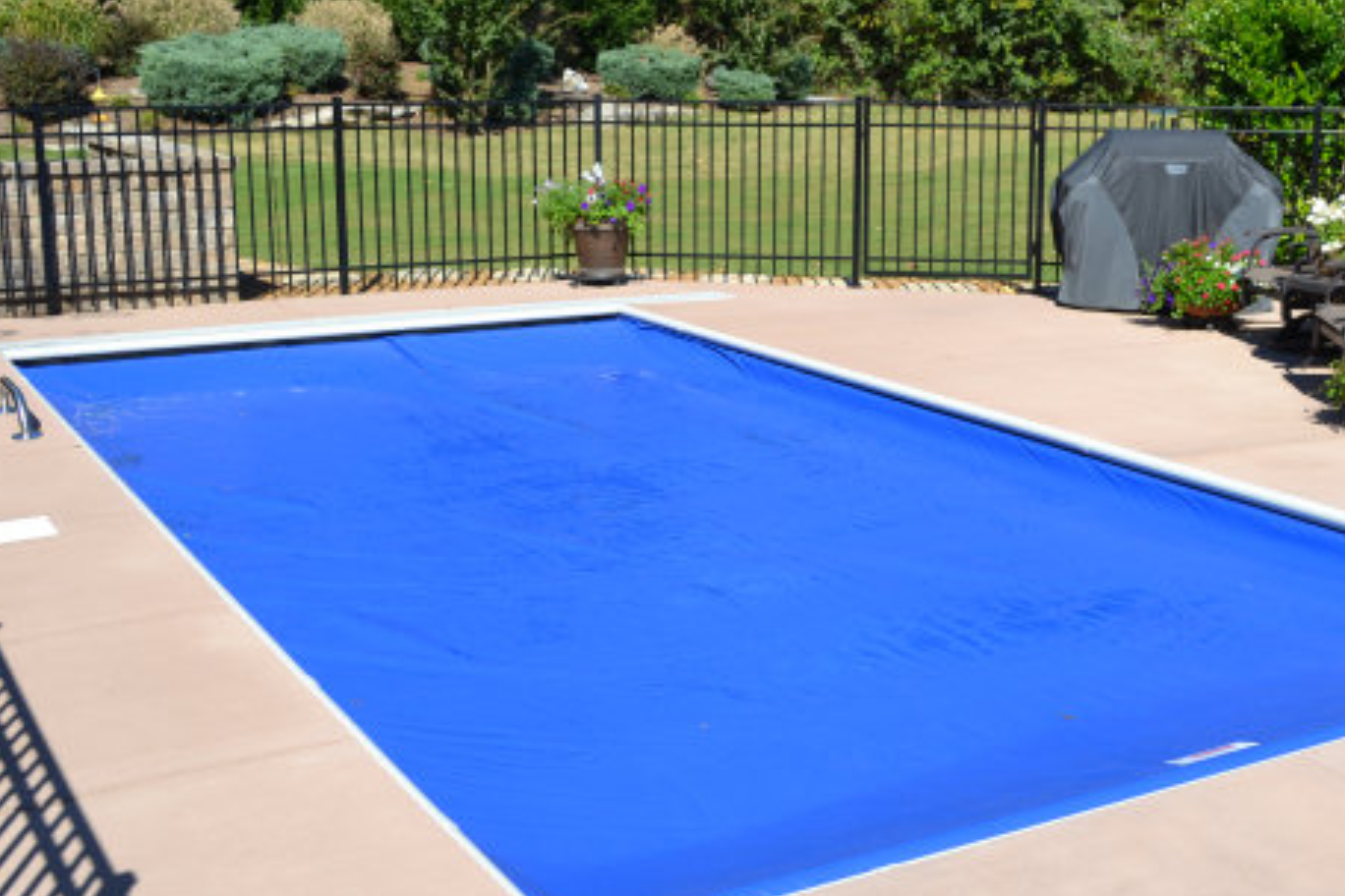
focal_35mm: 47
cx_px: 867
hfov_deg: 41.5
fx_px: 1756
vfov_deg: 28.6
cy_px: 417
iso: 100
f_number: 8
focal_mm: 22
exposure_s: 1/250
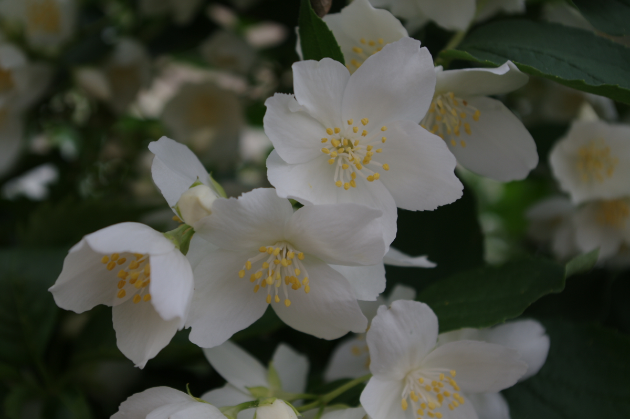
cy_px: 210
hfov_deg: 35.1
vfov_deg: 23.7
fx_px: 996
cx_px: 315
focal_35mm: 57
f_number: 5.6
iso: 100
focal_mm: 37.5
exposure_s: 1/80
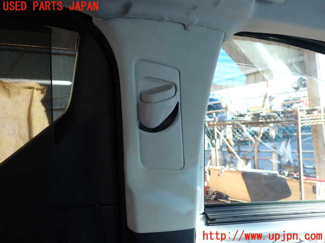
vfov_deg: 46.8
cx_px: 162
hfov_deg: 60.0
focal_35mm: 30
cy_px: 122
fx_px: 282
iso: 100
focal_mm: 5.4
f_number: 2.3
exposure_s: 1/100
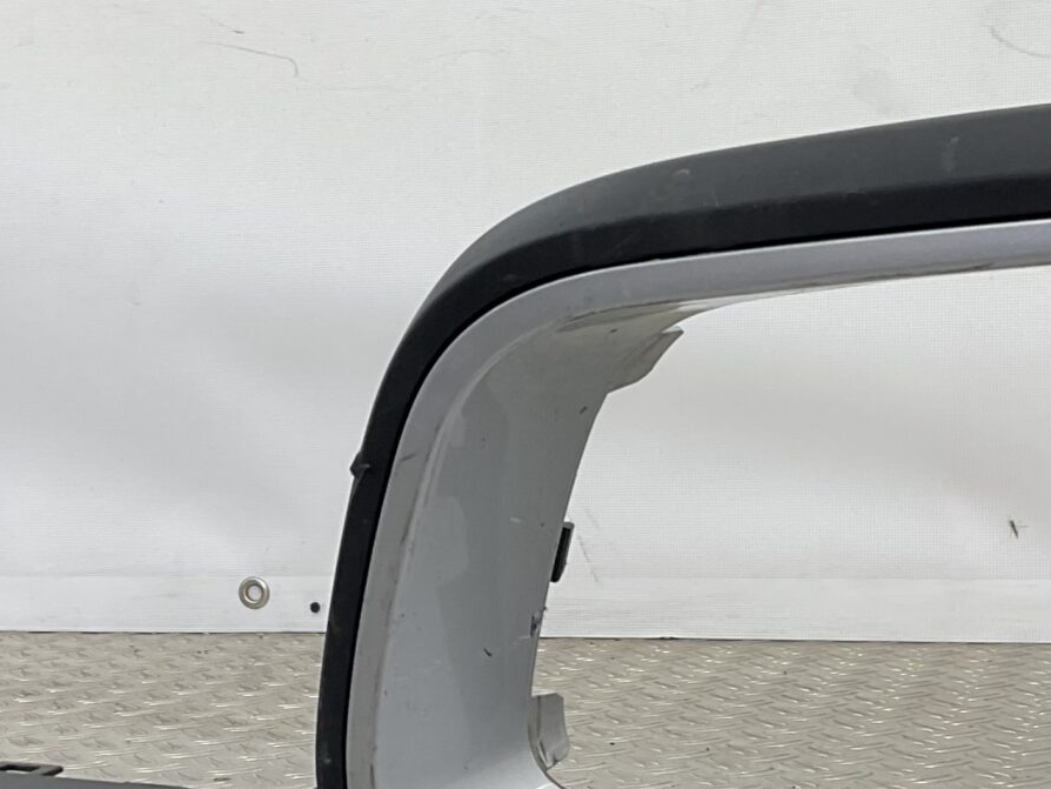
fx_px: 2521
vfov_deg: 17.7
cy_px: 600
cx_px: 462
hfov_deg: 23.5
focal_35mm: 83
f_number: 1.8
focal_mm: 3
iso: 16
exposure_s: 1/103
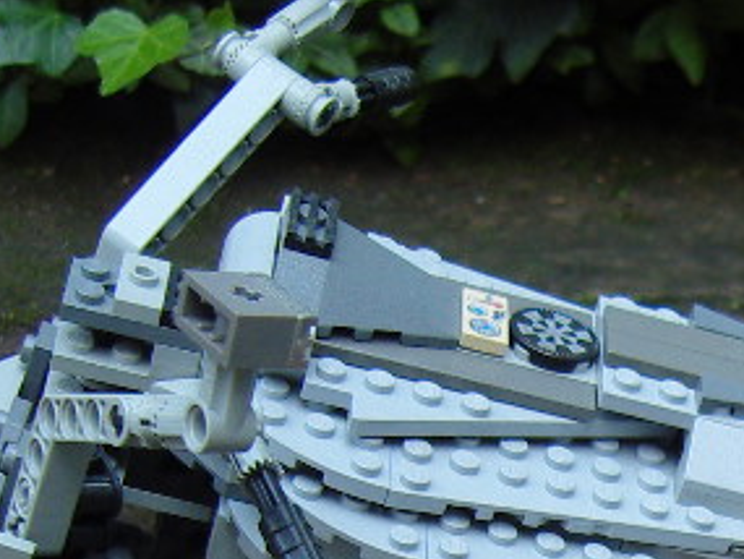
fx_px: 2623
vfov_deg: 11.7
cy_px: 831
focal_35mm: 122
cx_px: 848
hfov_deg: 15.6
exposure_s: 1/40
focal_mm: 7.3
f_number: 2.8
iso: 100
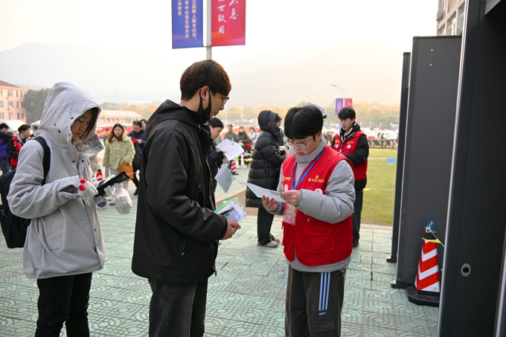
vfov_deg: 46.4
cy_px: 168
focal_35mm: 28
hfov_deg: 65.5
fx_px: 393
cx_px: 253
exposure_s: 1/320
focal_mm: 28
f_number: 4
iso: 400
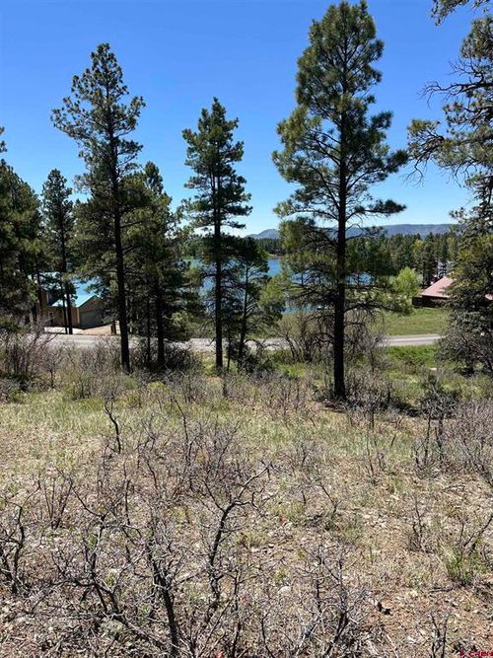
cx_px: 246
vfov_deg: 67.3
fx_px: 494
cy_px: 329
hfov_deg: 53.0
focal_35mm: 26
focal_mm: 5.1
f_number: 1.6
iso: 50
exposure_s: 1/2358
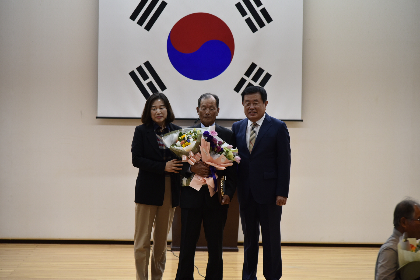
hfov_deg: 17.1
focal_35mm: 120
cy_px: 140
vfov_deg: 11.4
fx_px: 1400
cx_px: 210
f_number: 4
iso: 800
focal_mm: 120
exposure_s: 1/100
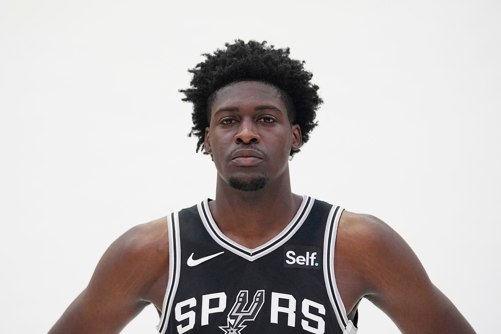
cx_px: 250
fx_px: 2853
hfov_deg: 10.0
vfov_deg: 6.7
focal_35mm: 205
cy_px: 167
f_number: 2.8
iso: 2500
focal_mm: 137
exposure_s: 1/200
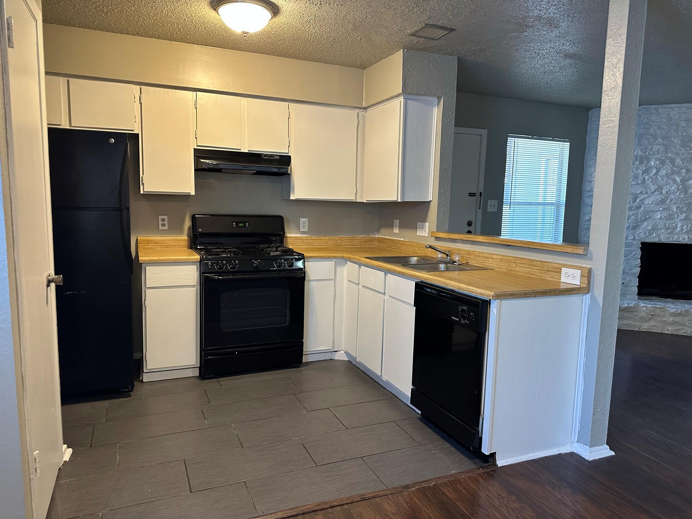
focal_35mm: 24
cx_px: 346
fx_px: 480
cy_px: 260
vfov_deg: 56.8
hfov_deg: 71.6
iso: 320
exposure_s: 1/60
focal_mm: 6.86
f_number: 1.78
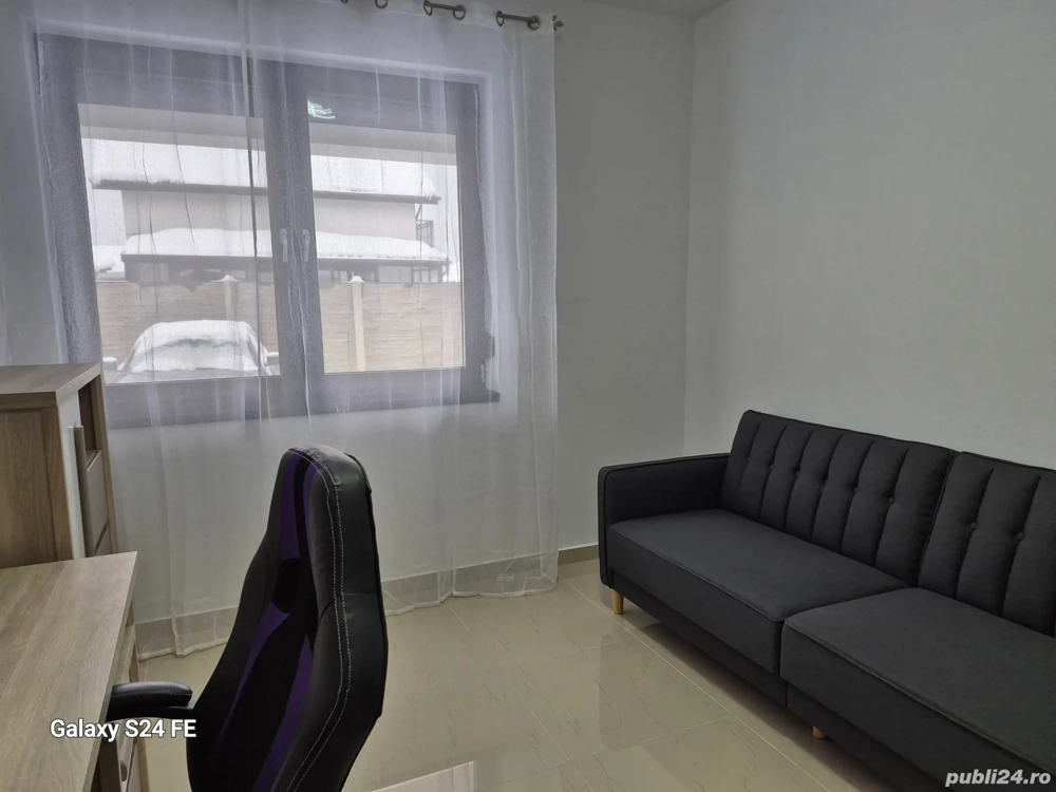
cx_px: 528
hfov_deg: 73.9
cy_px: 396
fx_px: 702
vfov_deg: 58.9
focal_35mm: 23
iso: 125
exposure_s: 1/180
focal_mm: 5.4
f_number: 1.8
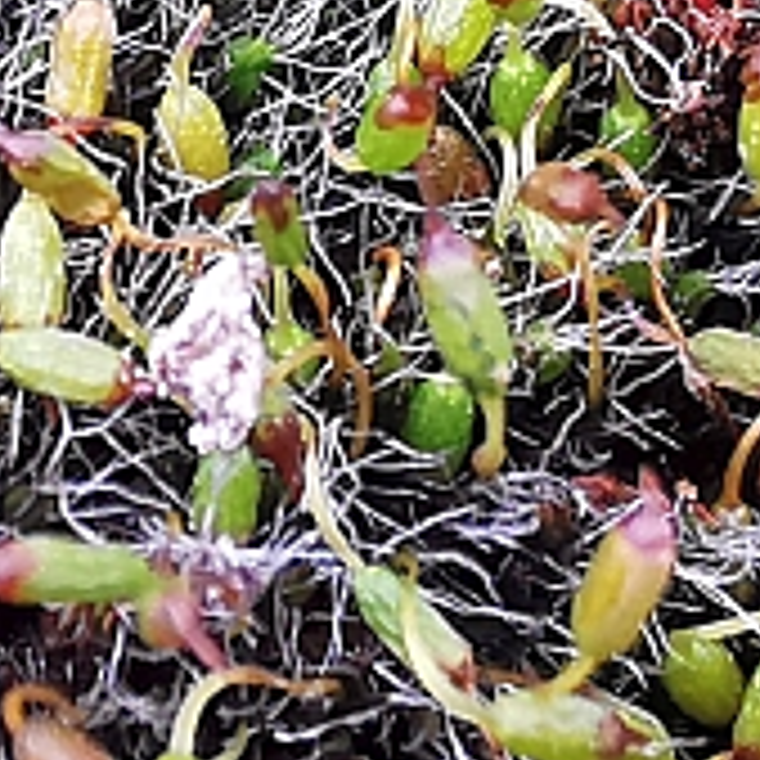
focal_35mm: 113
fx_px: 2807
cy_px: 288
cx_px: 310
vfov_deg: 15.4
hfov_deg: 15.4
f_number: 2.2
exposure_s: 1/50
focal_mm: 2.35
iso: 80
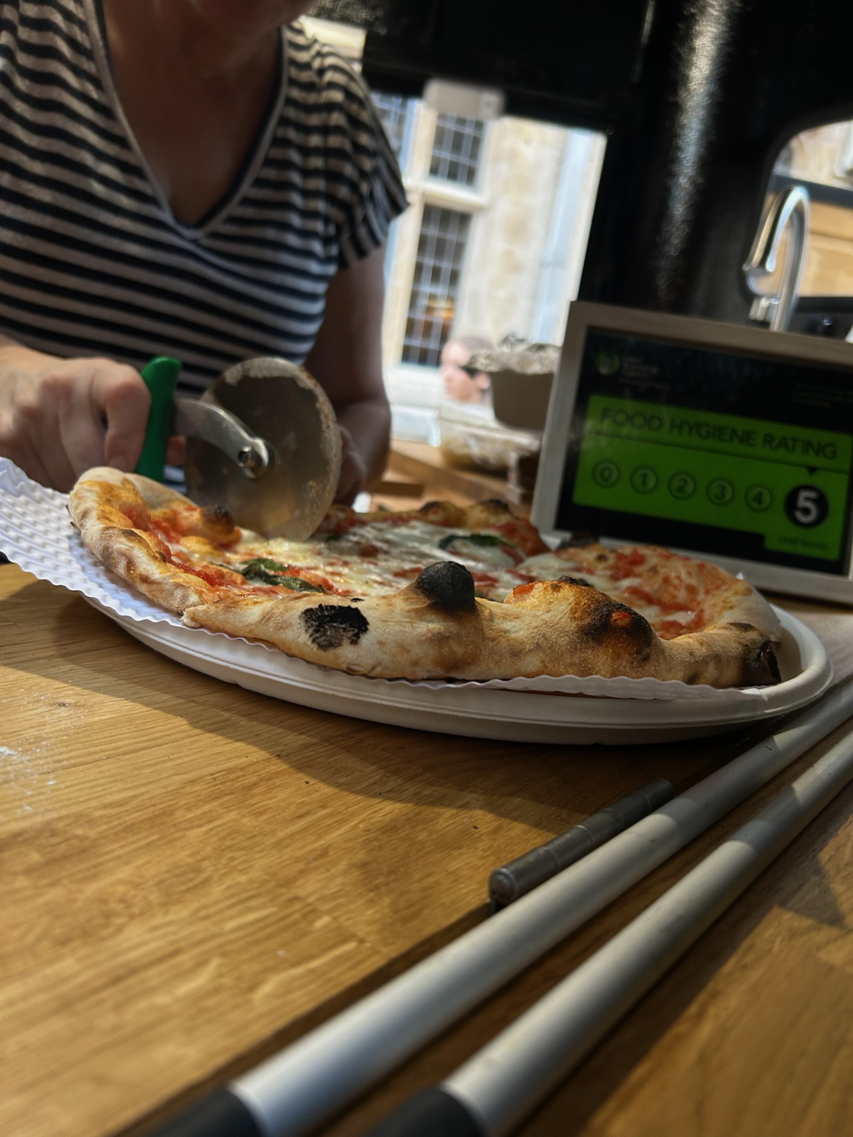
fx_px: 854
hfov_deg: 53.1
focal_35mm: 26
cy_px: 568
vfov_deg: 67.3
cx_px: 426
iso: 80
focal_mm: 5.7
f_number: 1.5
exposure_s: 1/50
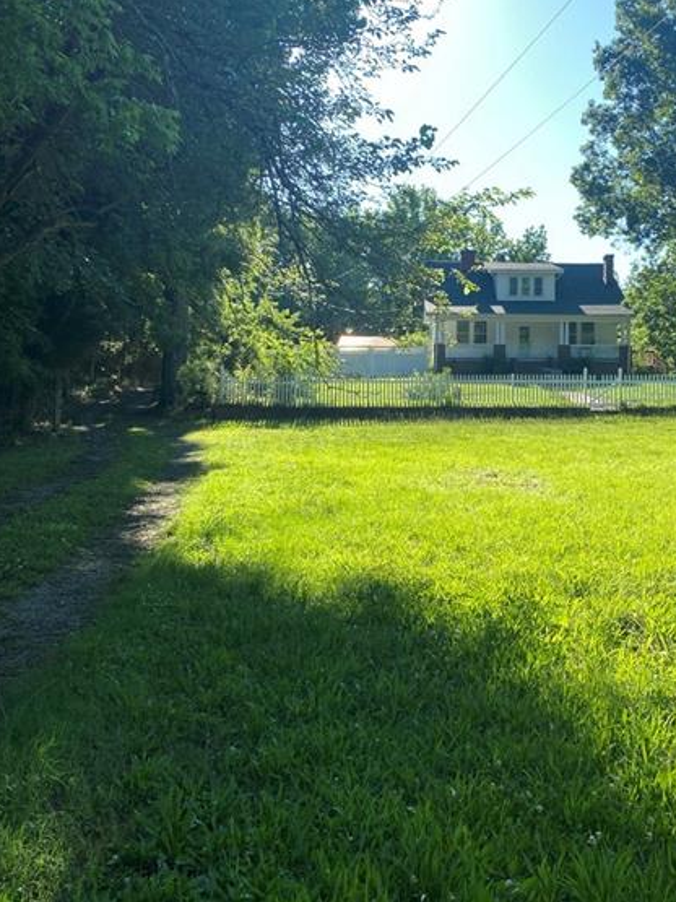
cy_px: 384
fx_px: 938
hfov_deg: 39.5
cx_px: 408
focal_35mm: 36
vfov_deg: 51.2
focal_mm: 4.25
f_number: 1.8
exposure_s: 1/1429
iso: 32
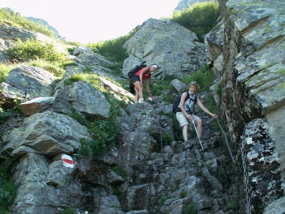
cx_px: 142
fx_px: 288
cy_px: 107
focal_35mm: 35
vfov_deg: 40.7
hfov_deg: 52.6
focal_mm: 5.86
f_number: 3.2
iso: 50
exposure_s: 1/50
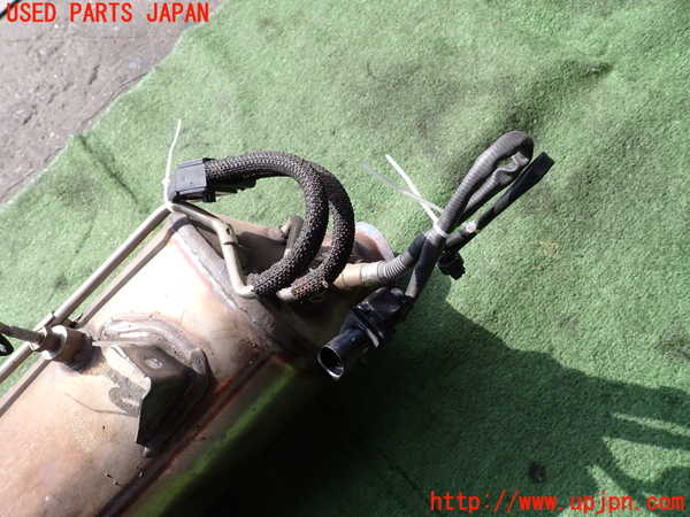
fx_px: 498
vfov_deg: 54.9
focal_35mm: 25
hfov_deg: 69.4
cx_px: 345
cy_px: 258
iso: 100
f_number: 2.8
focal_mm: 4.5
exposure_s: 1/640
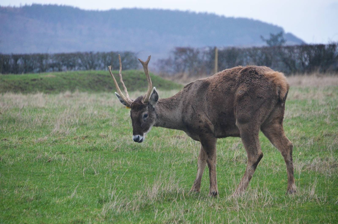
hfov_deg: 7.4
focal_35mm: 278
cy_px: 112
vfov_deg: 4.9
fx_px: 2600
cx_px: 169
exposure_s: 1/320
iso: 2500
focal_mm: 185
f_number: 6
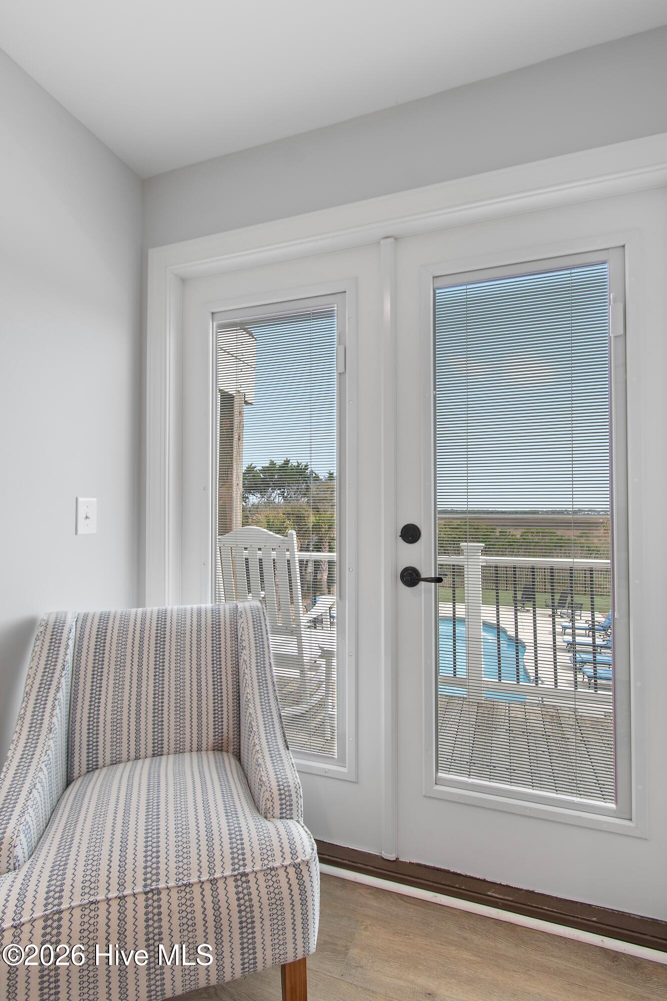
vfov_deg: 96.7
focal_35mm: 16
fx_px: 445
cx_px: 334
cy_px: 500
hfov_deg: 73.7
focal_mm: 11
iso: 100
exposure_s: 1/40
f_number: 4.8
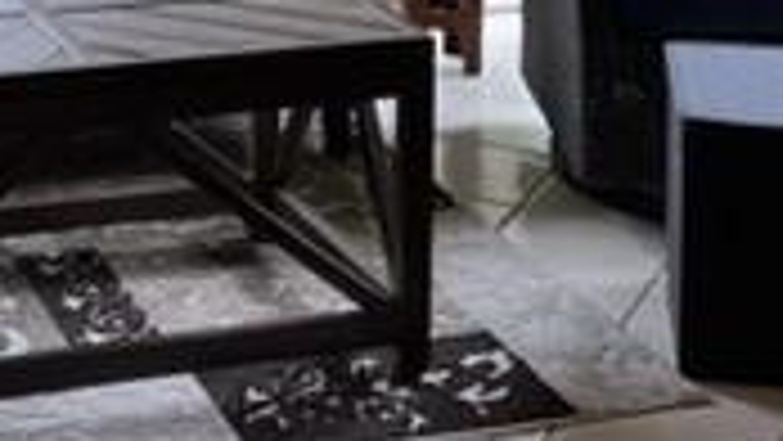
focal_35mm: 104
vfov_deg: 10.6
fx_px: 2160
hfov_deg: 20.2
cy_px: -477
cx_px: 99
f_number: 1.5
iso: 64
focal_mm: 5.7
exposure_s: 1/120
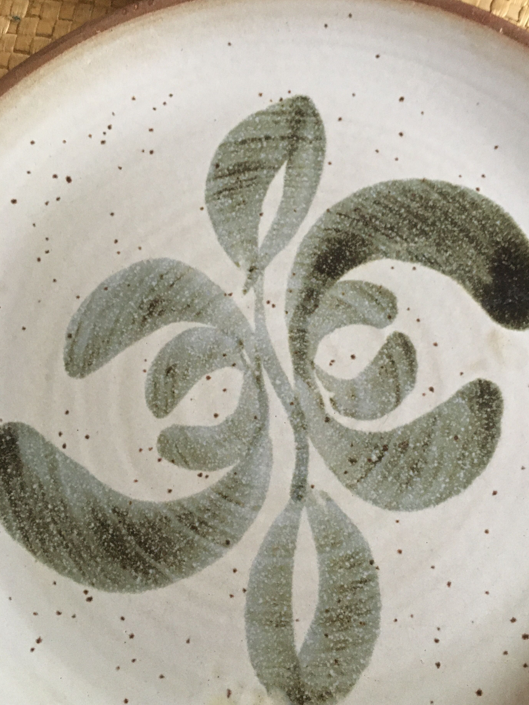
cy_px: 350
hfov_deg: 44.1
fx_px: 652
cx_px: 282
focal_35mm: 32
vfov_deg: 56.8
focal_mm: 4.15
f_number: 2.2
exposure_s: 1/17
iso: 200
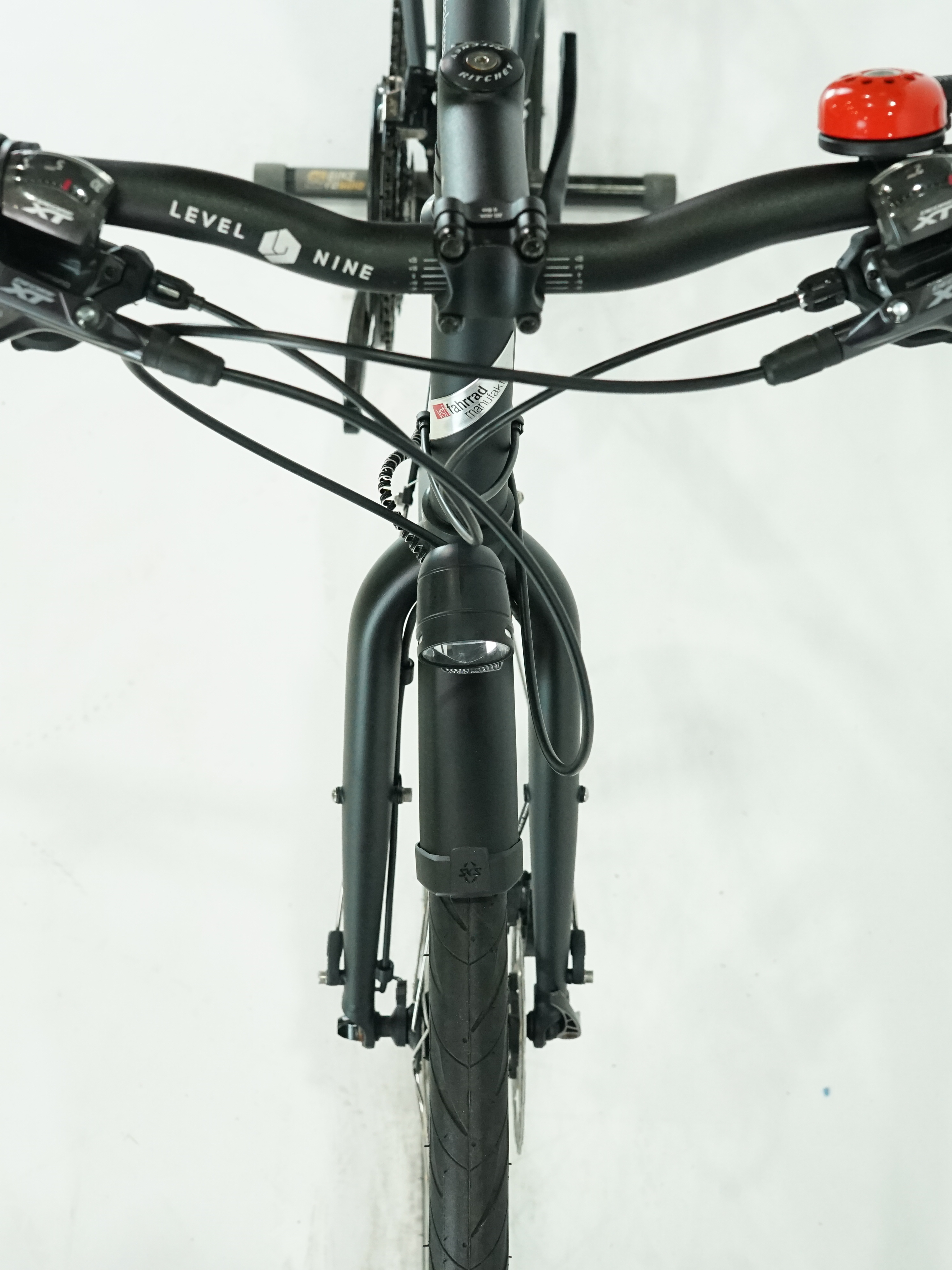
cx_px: 483
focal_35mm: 51
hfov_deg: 28.6
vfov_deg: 37.5
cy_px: 640
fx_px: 1870
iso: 3200
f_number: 7.1
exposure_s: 1/200
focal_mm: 35
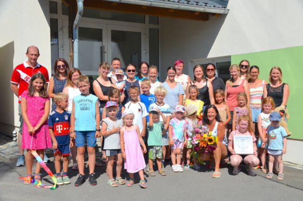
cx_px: 152
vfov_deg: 28.0
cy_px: 100
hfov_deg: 41.2
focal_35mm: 48
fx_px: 403
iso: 100
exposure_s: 1/320
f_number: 9
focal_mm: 32
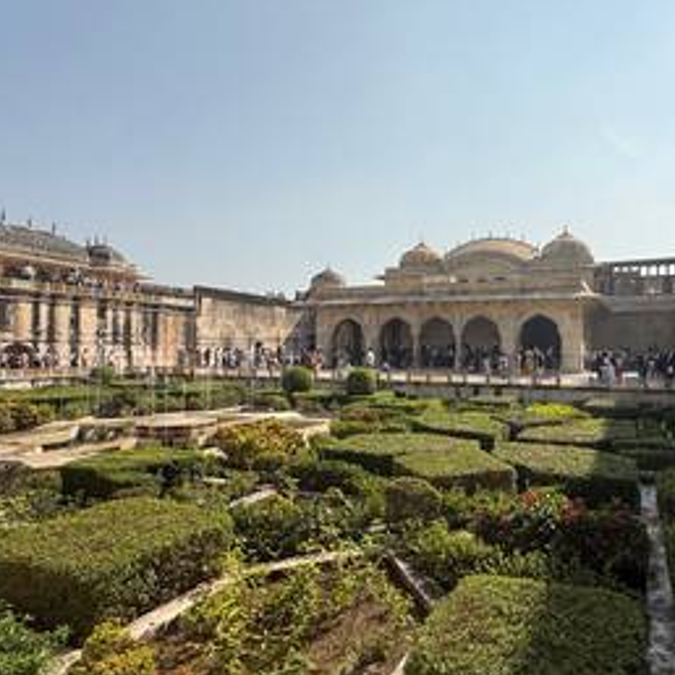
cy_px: 335
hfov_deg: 65.6
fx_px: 507
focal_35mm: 23
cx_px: 447
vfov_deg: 67.3
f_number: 2.2
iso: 50
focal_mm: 2.22
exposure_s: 1/4149
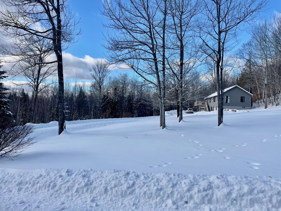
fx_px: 211
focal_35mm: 26
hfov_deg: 67.3
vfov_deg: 53.1
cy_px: 106
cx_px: 140
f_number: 1.6
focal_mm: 4.2
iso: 32
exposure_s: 1/3125
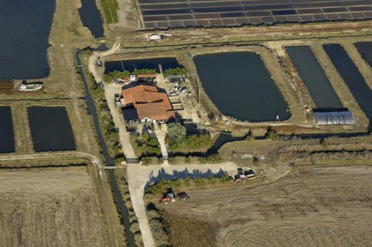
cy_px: 124
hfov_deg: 22.6
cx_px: 186
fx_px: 929
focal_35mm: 90
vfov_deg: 15.2
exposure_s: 1/500
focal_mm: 60
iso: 100
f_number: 5
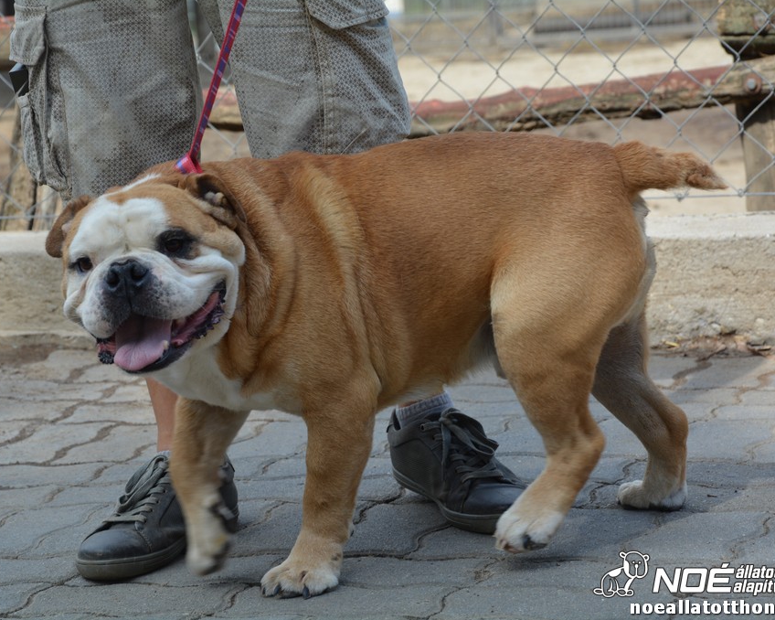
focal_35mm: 136
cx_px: 352
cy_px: 310
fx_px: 3119
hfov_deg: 14.2
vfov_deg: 11.3
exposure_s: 1/200
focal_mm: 80
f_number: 8
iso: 100
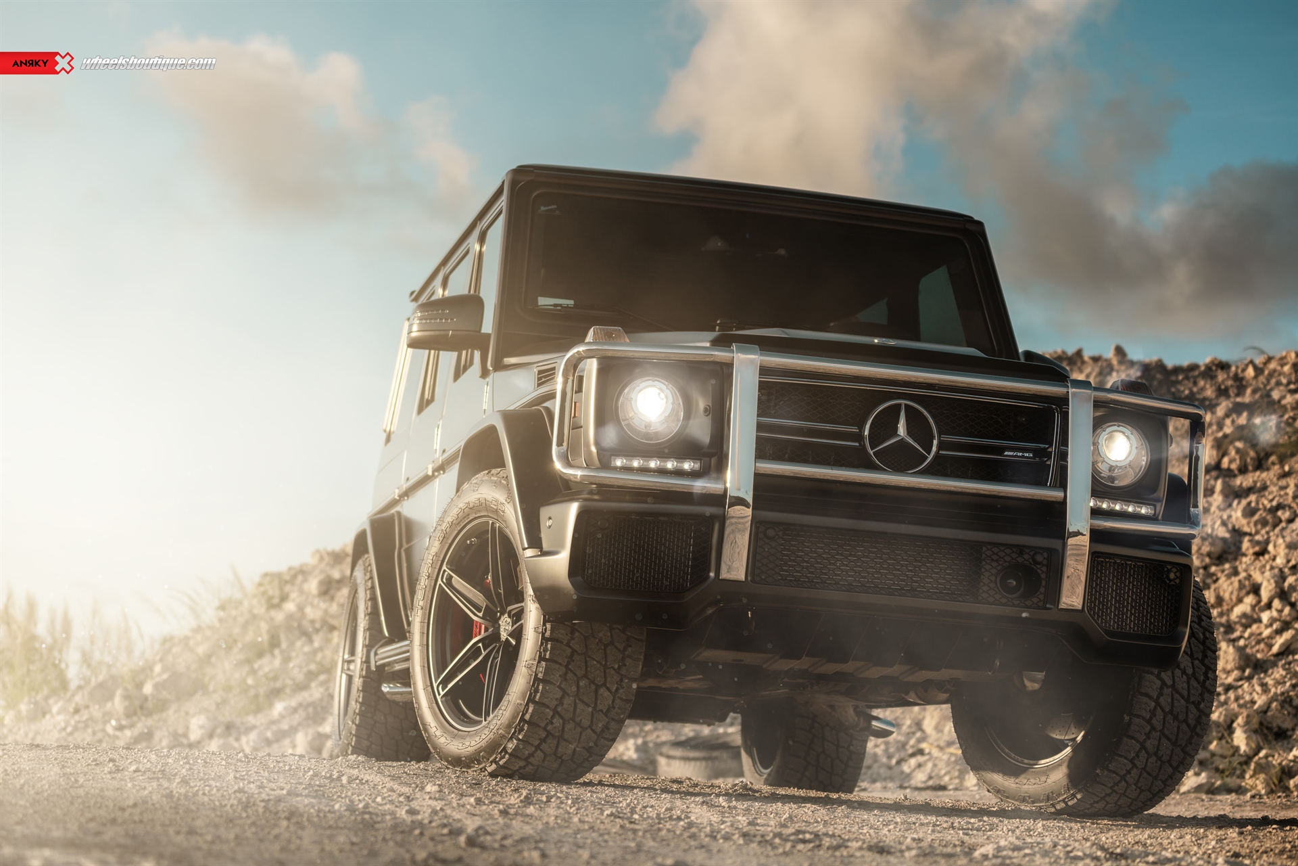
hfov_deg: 28.8
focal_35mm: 70
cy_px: 433
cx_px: 649
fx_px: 2524
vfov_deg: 19.5
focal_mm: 70
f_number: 4
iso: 100
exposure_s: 1/320
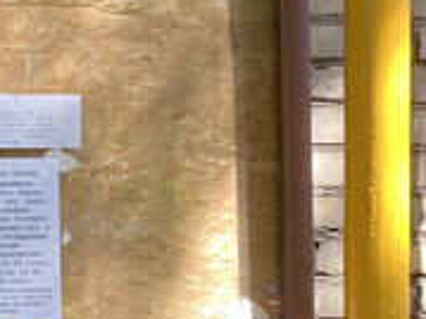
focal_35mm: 131
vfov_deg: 11.2
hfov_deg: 13.0
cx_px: -438
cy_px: 337
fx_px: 1611
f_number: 1.8
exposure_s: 1/121
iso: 40
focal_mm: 4.25
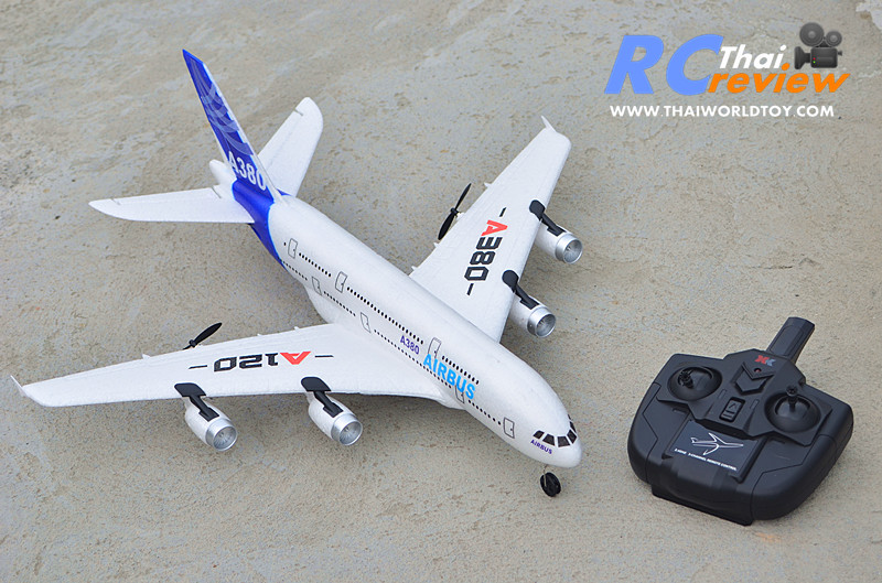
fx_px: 2199
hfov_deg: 22.7
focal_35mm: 90
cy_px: 292
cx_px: 441
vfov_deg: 15.1
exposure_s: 1/320
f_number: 5.6
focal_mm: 60
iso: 100
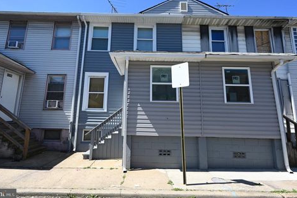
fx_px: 140
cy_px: 95
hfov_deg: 93.1
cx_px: 140
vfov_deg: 70.5
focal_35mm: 17
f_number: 7.1
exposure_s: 1/200
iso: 100
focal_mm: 16
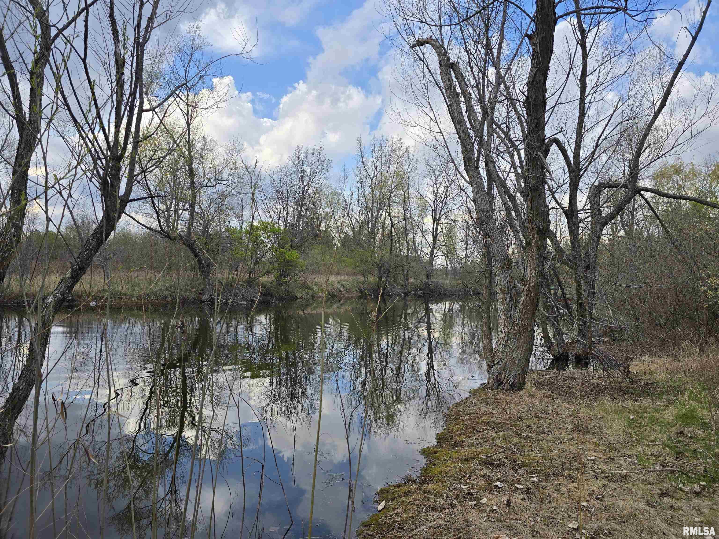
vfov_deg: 58.9
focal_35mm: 23
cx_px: 360
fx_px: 478
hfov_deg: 73.9
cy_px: 270
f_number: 1.7
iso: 12
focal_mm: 6.3
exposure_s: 1/252
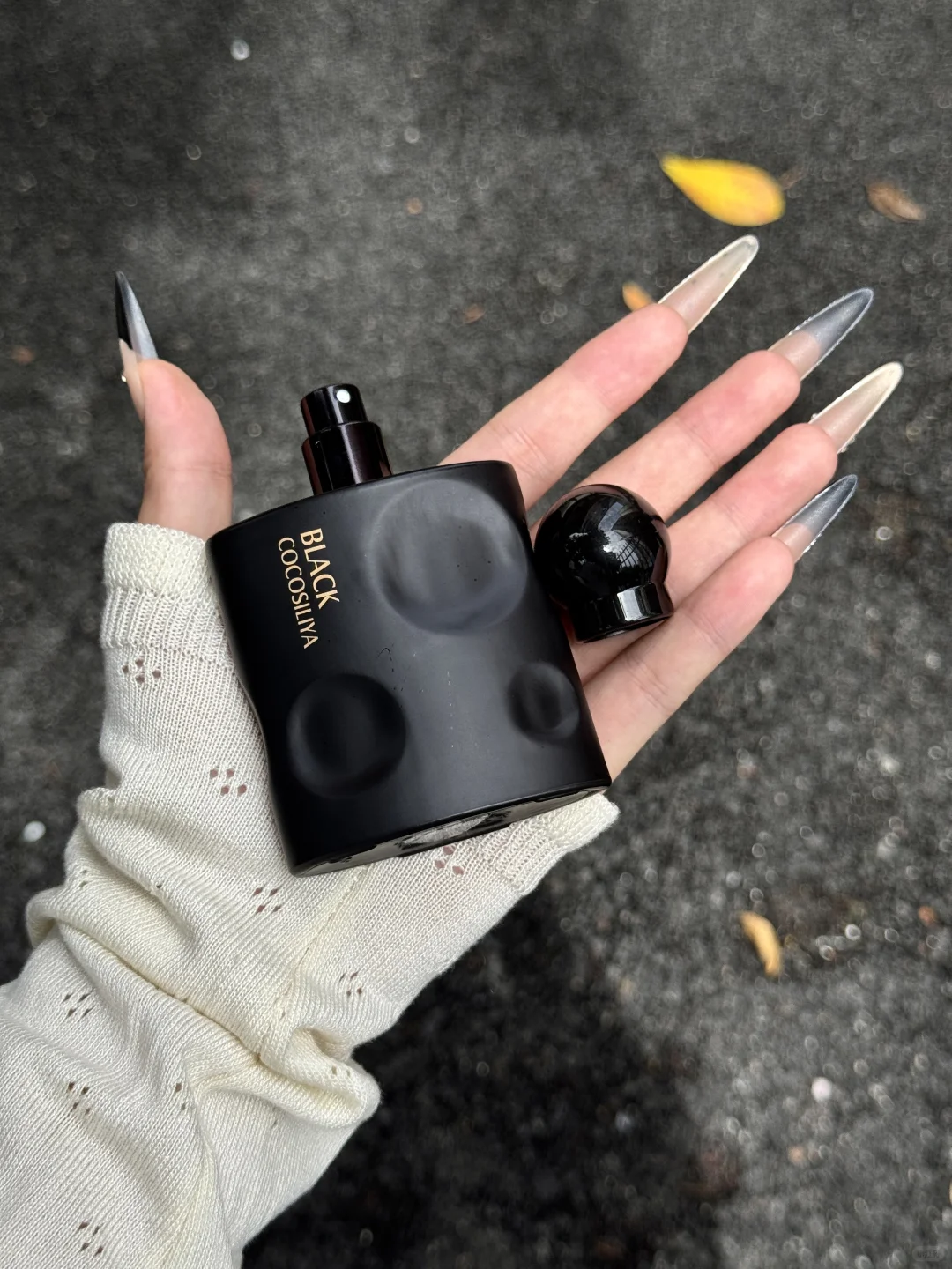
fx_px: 1760
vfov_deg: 39.7
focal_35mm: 48
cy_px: 634
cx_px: 476
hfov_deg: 30.3
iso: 64
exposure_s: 1/1597
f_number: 1.78
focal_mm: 6.76
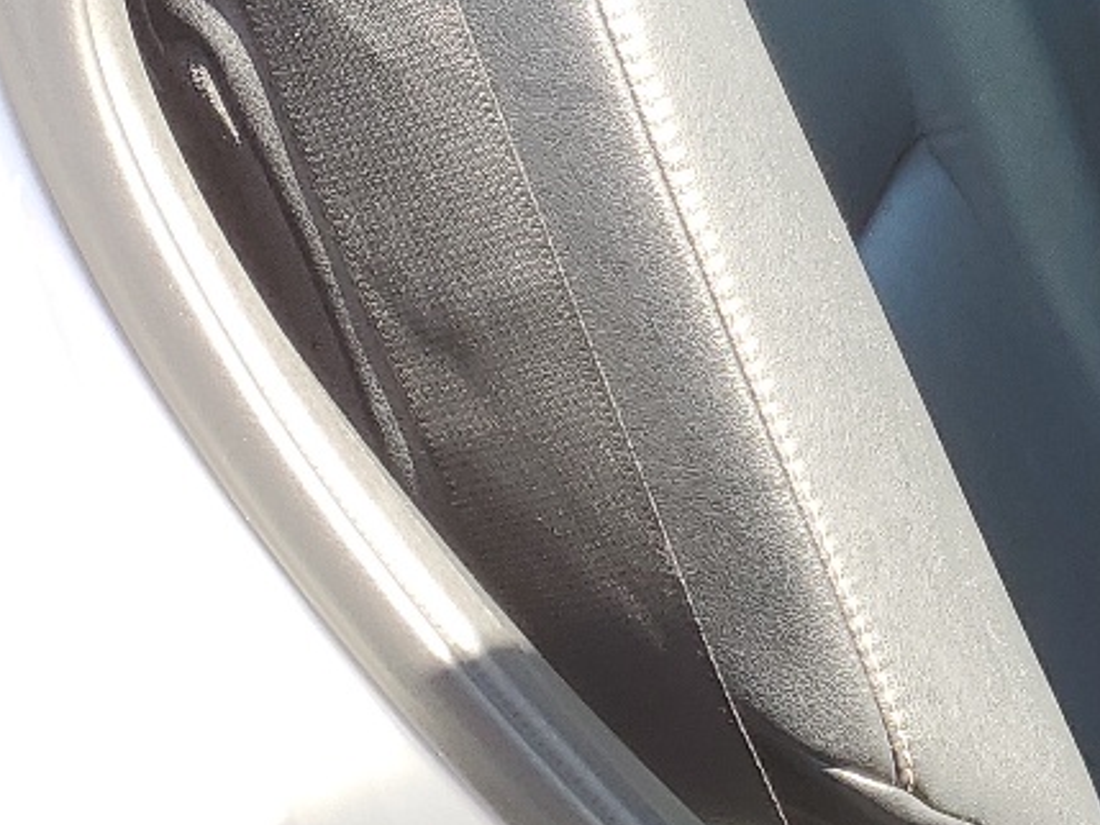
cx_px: 1741
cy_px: 407
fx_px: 3083
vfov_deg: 15.3
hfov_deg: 17.7
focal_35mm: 97
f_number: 1.5
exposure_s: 1/263
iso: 50
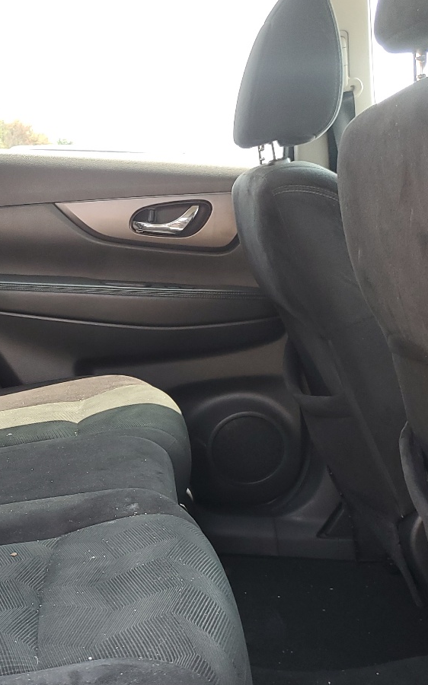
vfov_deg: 40.8
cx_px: 46
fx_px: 915
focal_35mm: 49
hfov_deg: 25.5
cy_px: 425
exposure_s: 1/120
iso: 58
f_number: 1.5
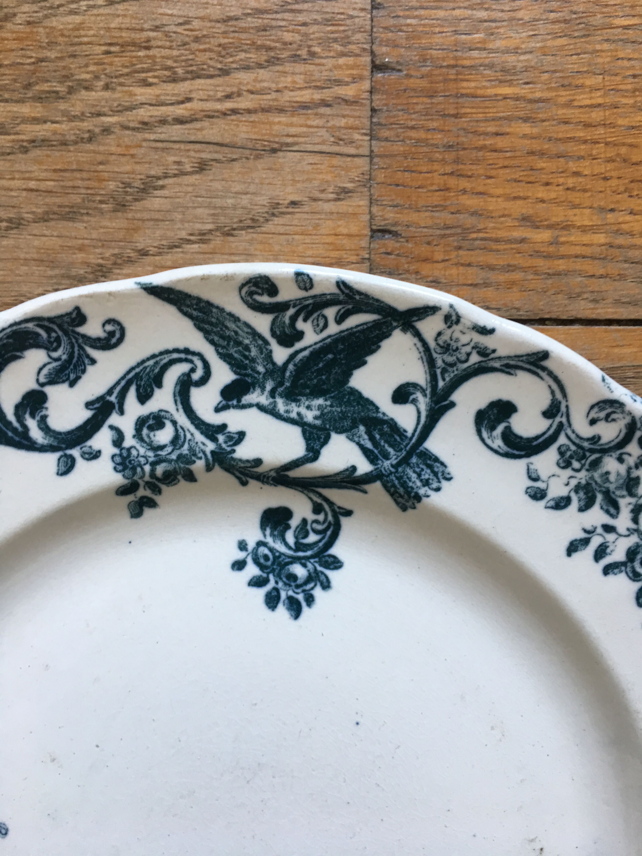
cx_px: 321
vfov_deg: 61.7
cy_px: 428
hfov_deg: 48.2
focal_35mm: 29
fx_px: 717
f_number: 2.2
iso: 25
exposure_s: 1/15
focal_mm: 4.15
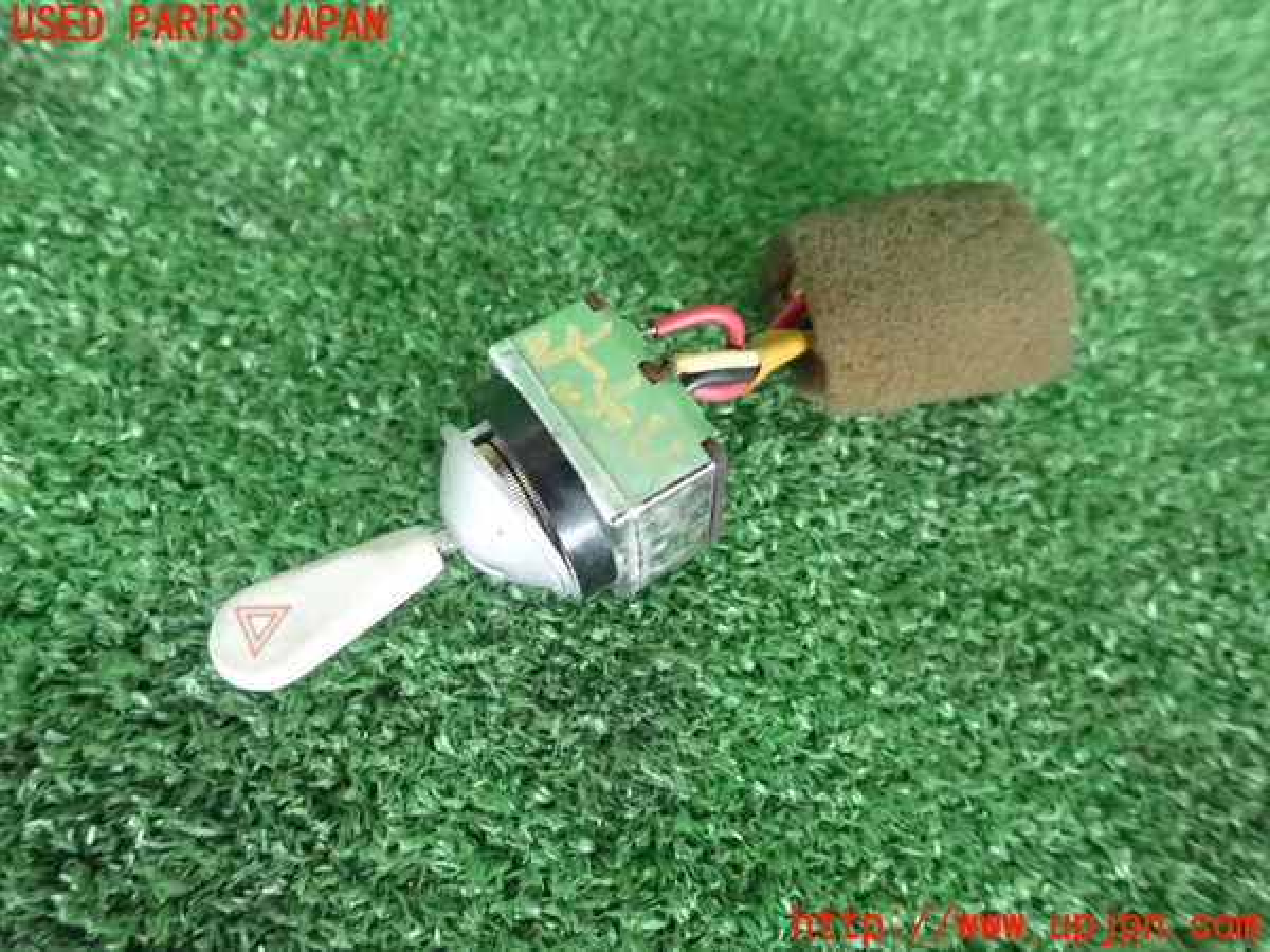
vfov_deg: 54.9
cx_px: 635
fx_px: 917
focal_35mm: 25
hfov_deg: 69.4
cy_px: 476
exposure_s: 1/500
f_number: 2
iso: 4000
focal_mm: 4.5
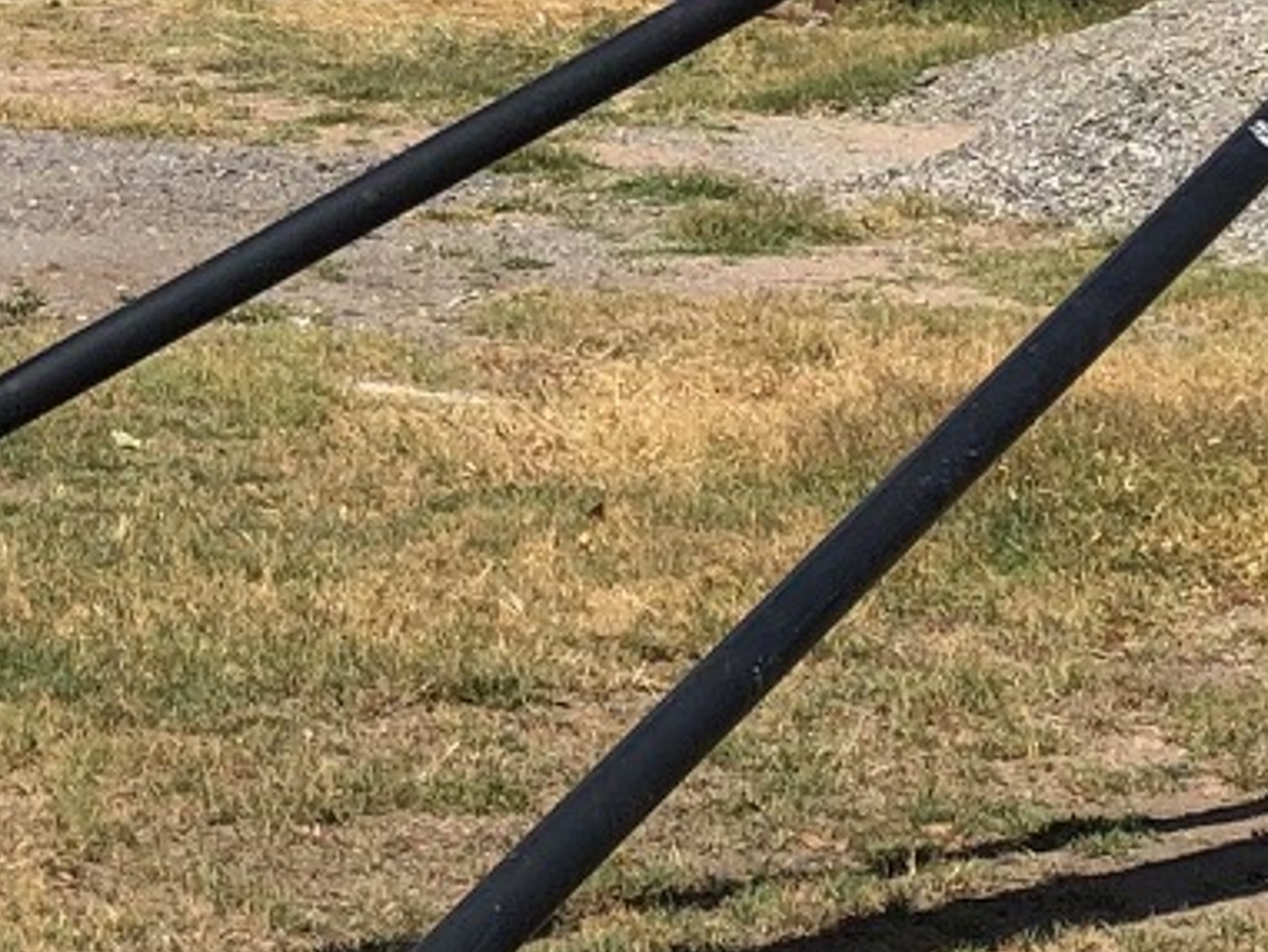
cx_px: 283
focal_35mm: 148
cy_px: 136
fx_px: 5423
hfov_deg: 13.3
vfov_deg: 10.0
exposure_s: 1/2525
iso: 20
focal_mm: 3.99
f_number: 1.8
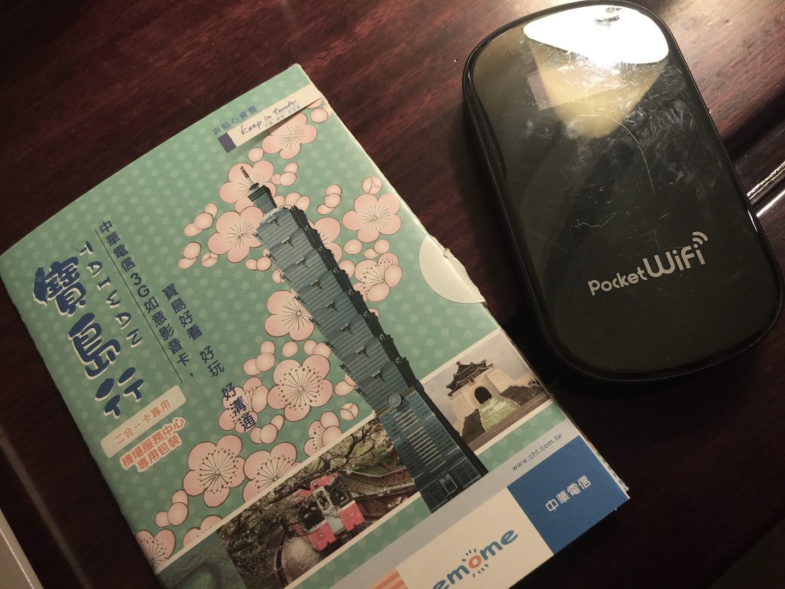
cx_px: 392
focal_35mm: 29
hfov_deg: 61.7
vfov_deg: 48.2
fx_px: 658
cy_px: 294
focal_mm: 4.15
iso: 64
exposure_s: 1/15
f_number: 2.2
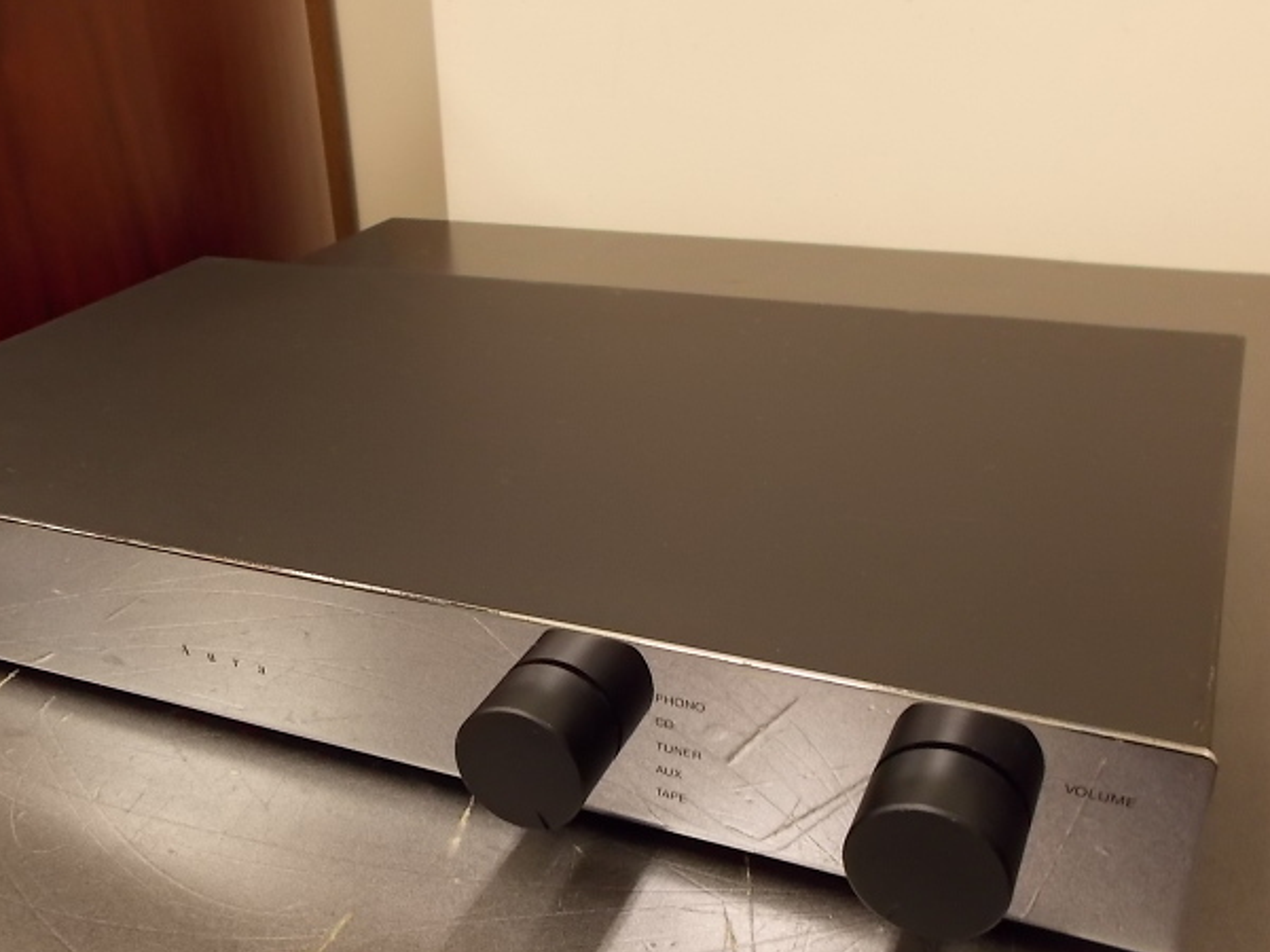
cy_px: 562
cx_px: 487
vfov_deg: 36.7
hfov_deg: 47.5
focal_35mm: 39
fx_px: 1431
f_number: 3.4
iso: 200
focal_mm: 5.3
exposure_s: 1/20
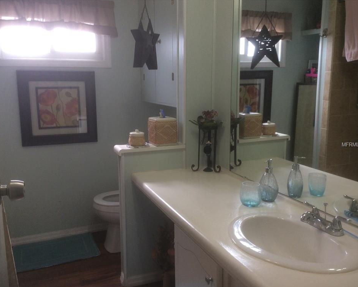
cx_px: 170
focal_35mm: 34
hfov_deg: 52.8
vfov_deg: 43.3
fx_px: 360
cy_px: 145
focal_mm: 3.3
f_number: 2.4
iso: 32
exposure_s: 1/60
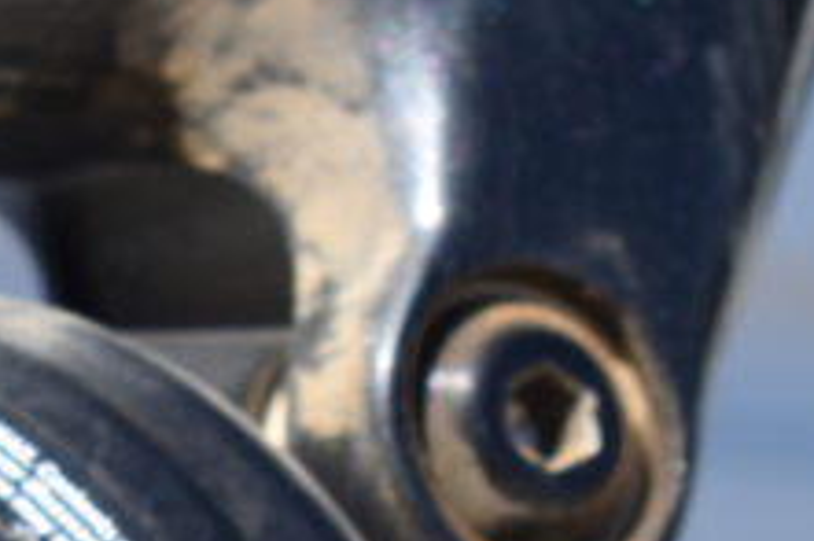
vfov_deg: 3.6
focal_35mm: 382
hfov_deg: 5.4
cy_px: 1080
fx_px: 8638
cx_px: -313
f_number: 8
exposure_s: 1/250
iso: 180
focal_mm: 55
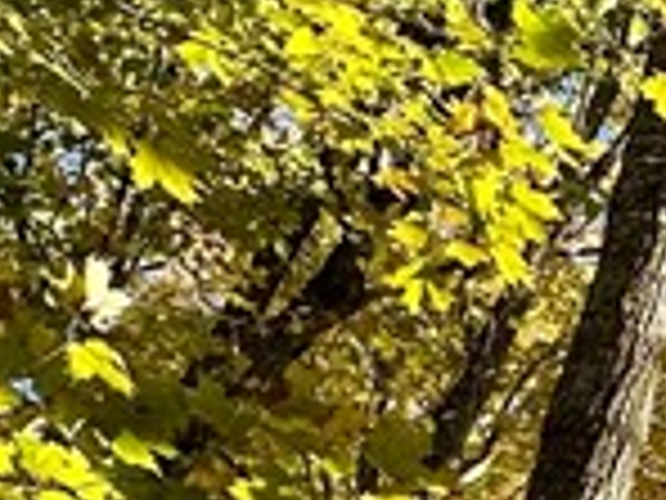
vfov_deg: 14.6
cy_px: 644
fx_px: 1866
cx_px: 1580
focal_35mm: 97
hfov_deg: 14.2
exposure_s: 1/654
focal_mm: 2.22
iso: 40
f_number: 2.2
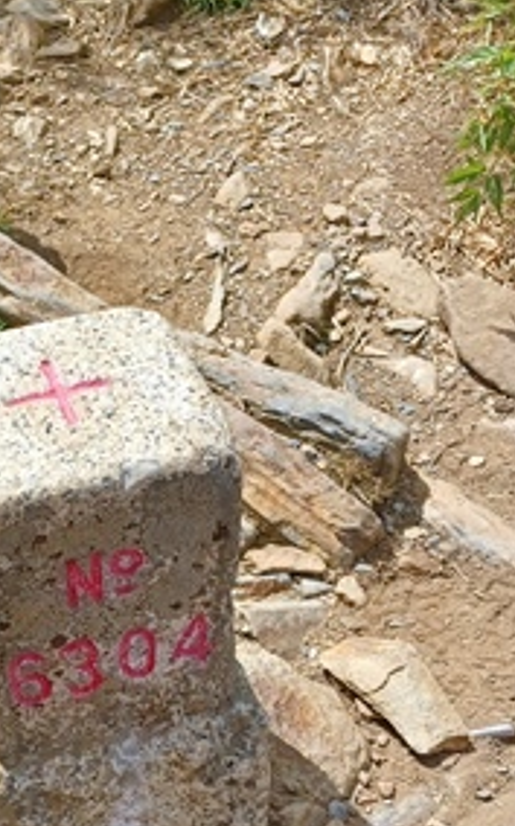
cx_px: 23
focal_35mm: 56
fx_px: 1260
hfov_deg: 22.4
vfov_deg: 35.6
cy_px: 602
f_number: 1.8
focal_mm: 4.6
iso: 32
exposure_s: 1/460
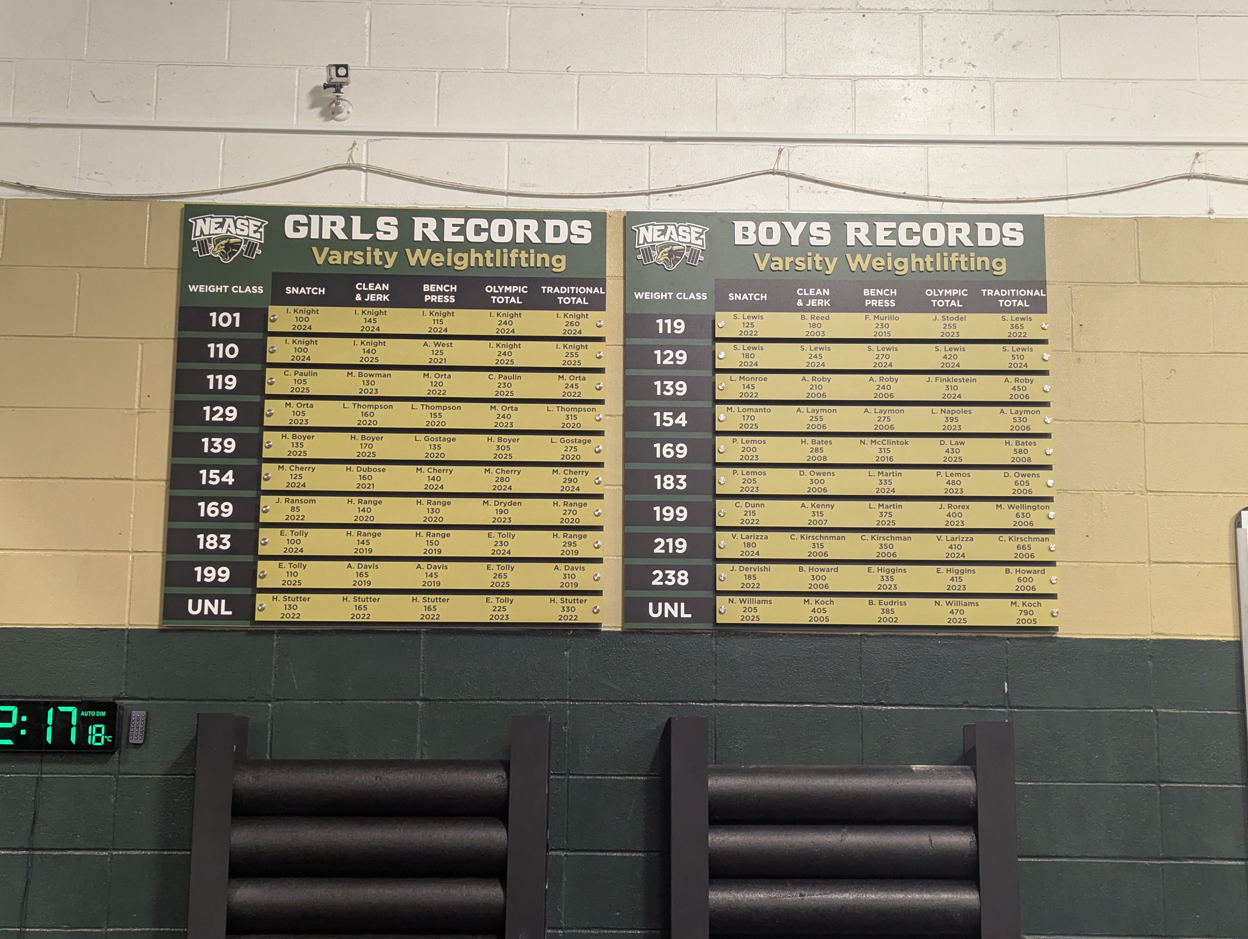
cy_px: 462
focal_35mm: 49
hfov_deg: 38.9
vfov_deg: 29.7
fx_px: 1769
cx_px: 627
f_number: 1.85
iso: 482
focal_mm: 6.81
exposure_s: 1/110
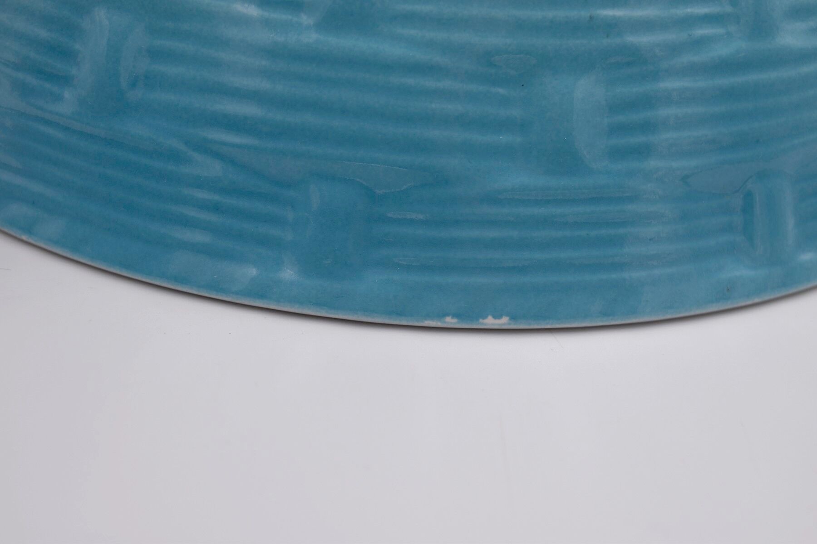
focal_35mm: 60
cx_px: 408
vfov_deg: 22.6
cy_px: 272
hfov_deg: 33.4
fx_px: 1362
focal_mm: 40
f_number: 5.6
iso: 100
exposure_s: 1/200
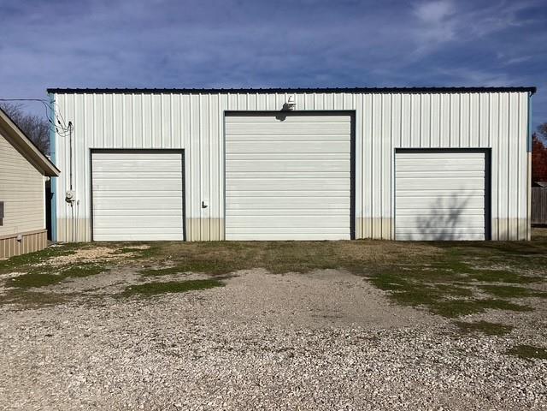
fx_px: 490
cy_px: 206
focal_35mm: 31
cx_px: 274
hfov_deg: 58.4
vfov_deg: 45.4
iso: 25
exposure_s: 1/4292
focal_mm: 3.3
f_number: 2.4
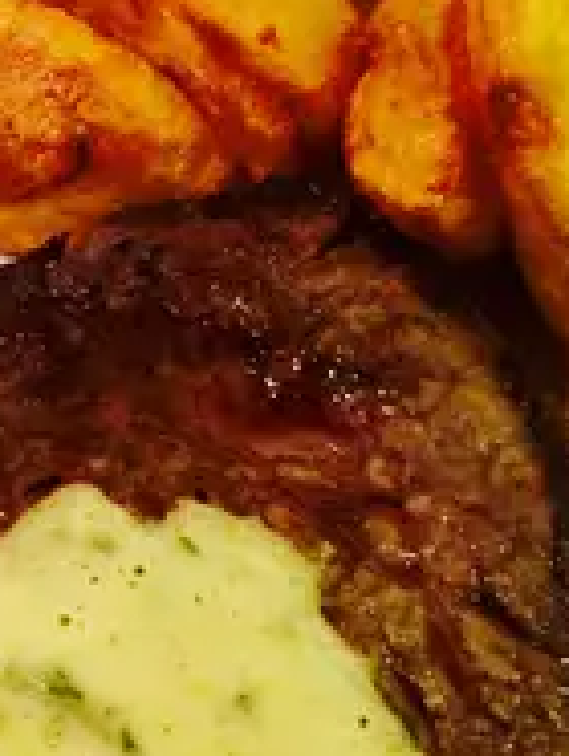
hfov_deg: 13.0
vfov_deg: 17.5
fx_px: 2449
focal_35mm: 112
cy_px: 443
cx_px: -77
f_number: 2.2
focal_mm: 4.15
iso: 50
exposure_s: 1/33
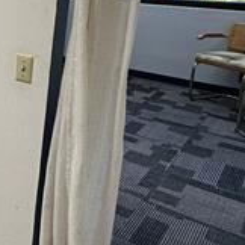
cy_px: 41
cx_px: -141
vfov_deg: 33.4
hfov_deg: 24.8
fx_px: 392
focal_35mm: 49
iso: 125
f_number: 2.2
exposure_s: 1/120
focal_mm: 2.22
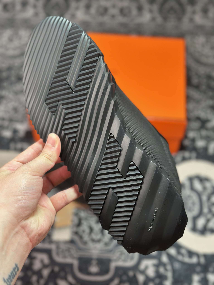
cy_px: 142
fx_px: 396
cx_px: 107
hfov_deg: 30.3
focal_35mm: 48
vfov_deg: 39.7
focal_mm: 6.86
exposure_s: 1/280
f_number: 1.78
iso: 80
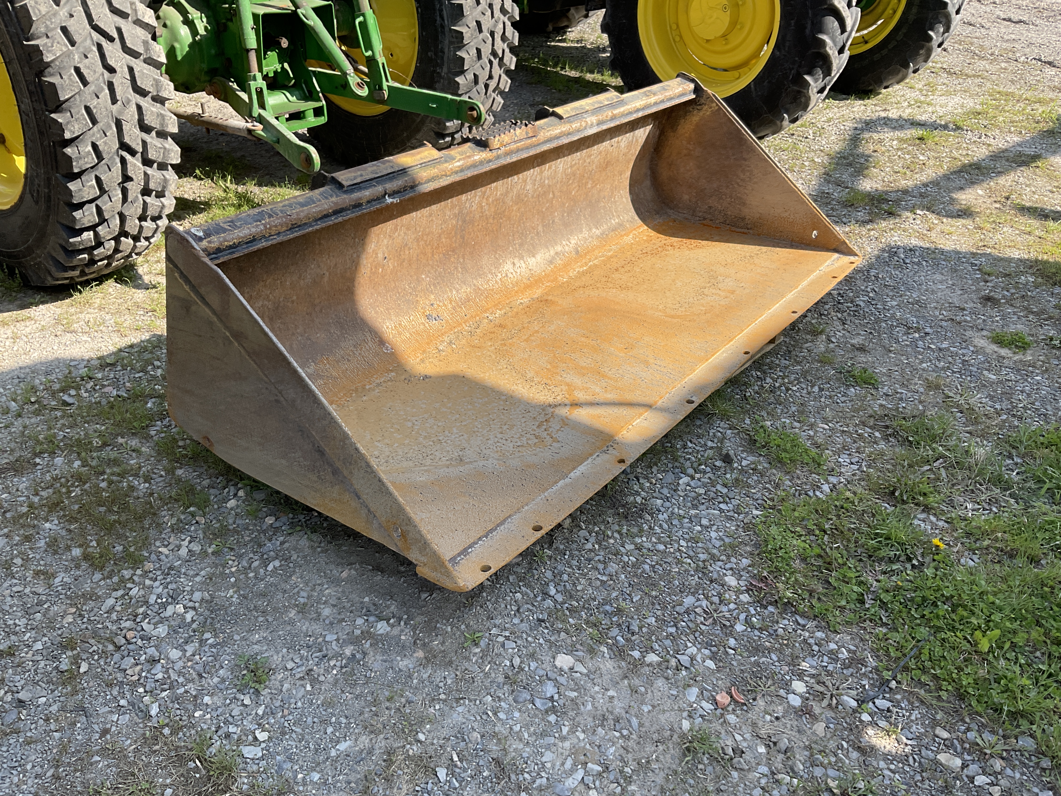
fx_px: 889
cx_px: 530
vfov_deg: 48.2
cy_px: 398
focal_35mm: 29
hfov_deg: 61.7
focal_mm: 3
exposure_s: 1/739
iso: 16
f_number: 1.8
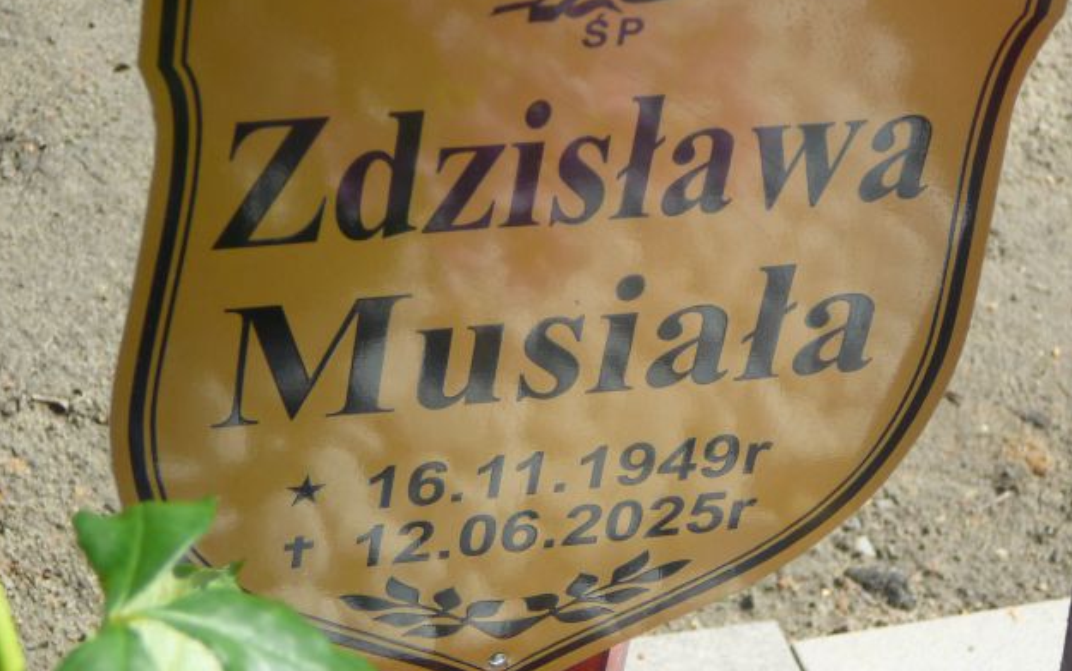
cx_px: 532
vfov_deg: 11.5
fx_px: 3331
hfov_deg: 18.3
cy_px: 342
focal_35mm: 114
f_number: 3.9
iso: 80
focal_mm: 15.6
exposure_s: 1/400
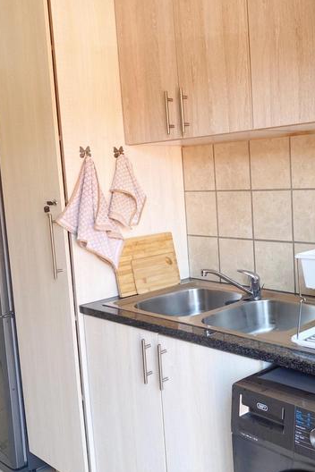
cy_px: 240
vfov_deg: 47.4
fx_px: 538
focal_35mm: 41
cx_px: 219
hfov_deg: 32.3
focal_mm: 4.25
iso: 100
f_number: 1.8
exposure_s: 1/122
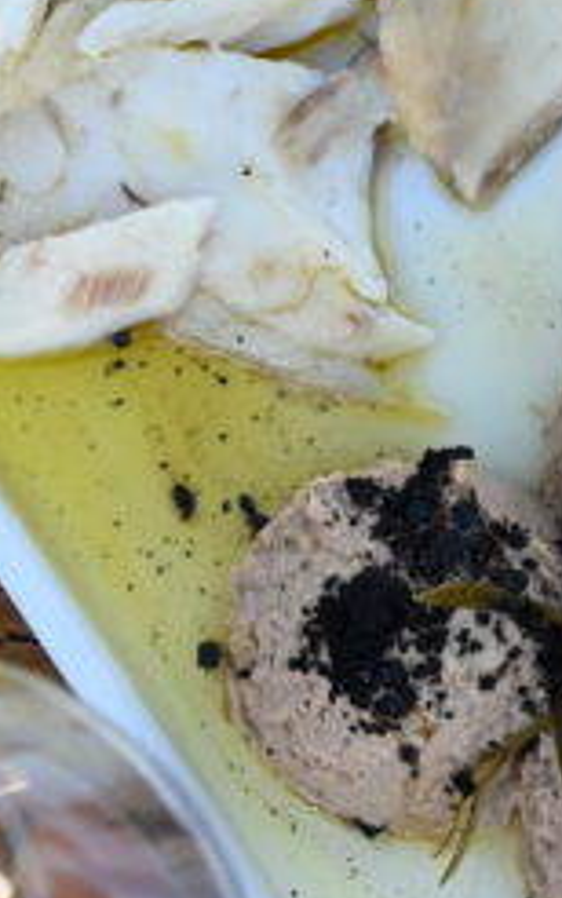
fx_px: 5189
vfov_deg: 9.8
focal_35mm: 212
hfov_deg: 6.2
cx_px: 661
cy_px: 854
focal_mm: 50
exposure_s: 1/2000
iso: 1600
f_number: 5
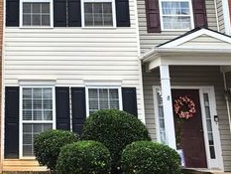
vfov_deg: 24.7
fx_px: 387
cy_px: 25
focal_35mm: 58
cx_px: 20
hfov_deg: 31.5
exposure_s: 1/1241
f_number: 2
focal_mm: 8.5
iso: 50
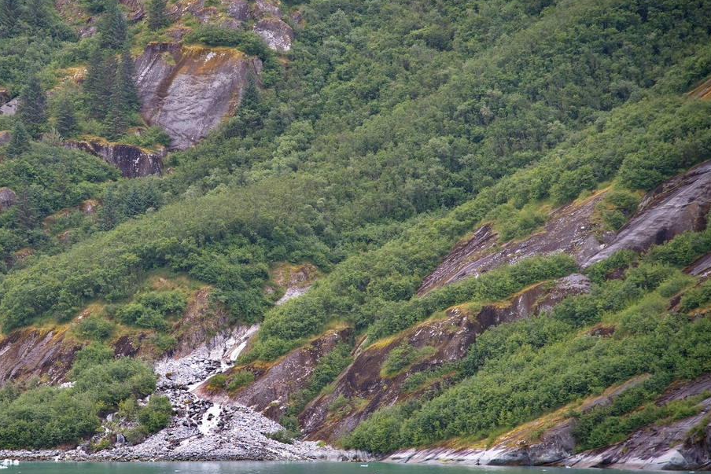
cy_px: 226
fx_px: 3358
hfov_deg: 12.1
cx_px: 229
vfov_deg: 8.1
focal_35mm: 170
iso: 250
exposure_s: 1/250
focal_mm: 120
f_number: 4
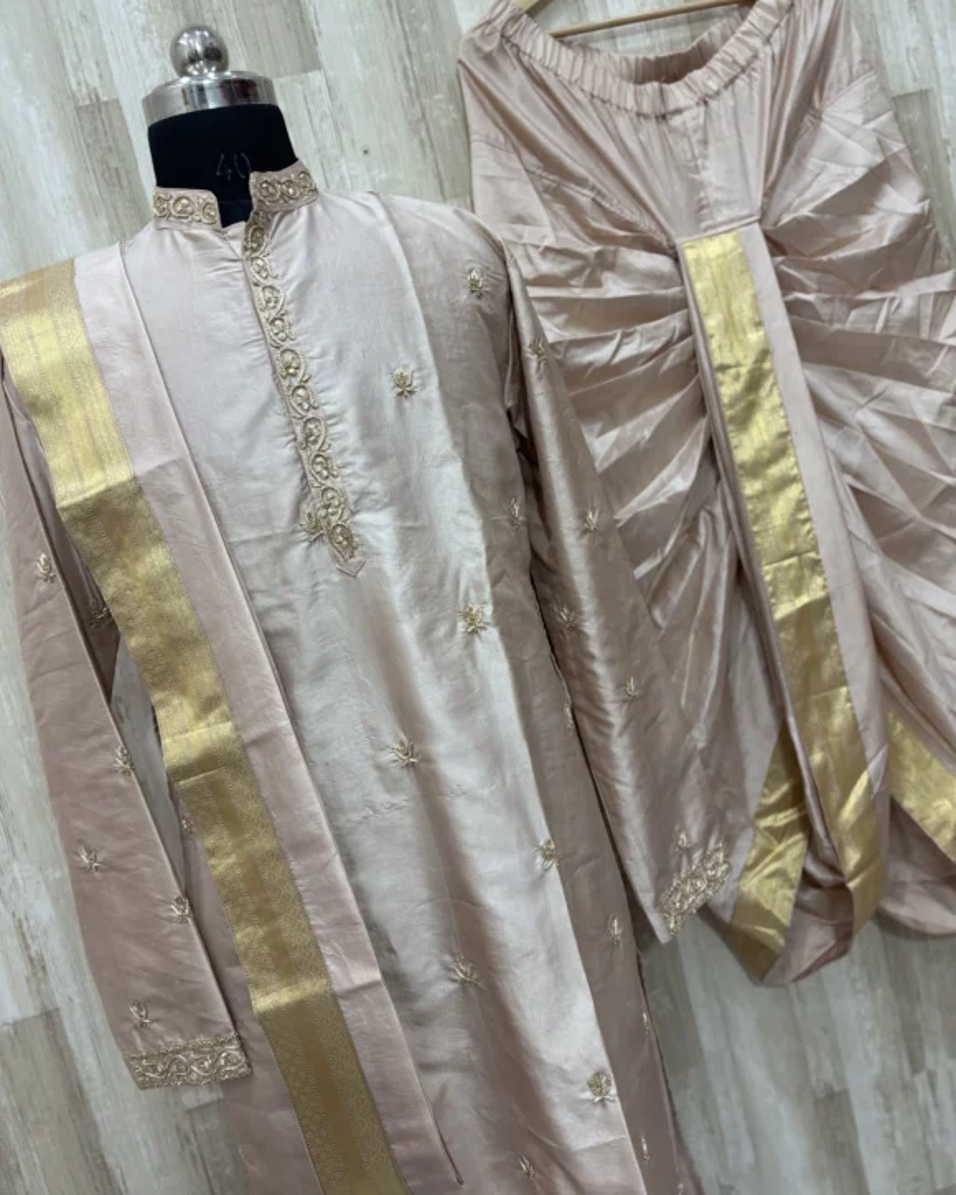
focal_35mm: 28
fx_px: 990
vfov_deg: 62.2
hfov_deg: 51.5
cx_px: 475
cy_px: 597
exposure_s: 1/100
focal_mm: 6
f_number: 1.6
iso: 80
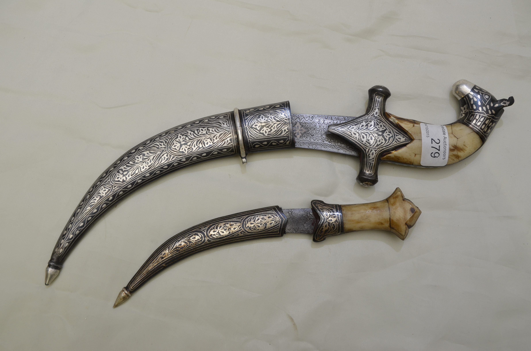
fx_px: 530
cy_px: 176
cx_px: 266
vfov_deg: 36.7
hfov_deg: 53.2
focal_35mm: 36
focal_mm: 24
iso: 400
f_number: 5.6
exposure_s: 1/60
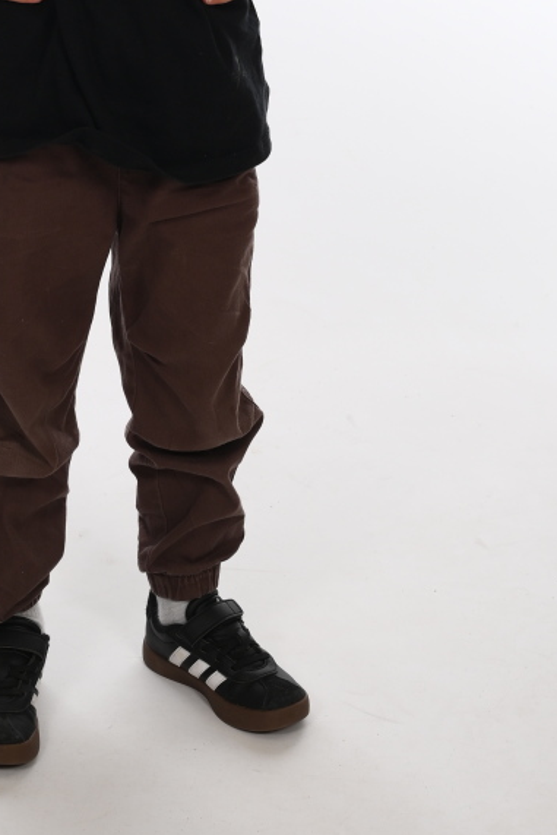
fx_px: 2389
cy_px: 24
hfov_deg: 13.3
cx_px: 143
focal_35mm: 103
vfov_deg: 19.3
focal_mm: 49
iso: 400
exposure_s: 1/125
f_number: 10
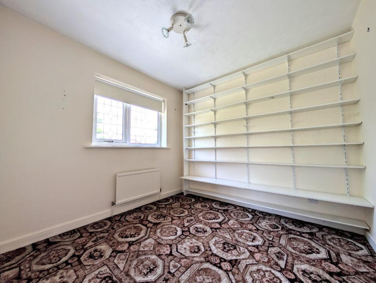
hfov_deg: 110.5
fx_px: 131
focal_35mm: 12
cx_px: 188
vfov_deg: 94.6
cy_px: 142
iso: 46
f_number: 1.7
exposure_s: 1/193
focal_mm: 2.02
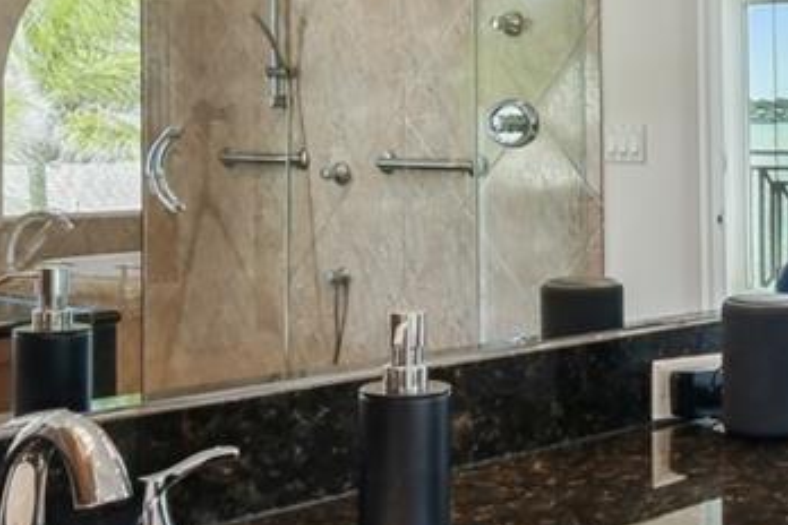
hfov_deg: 27.7
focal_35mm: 69
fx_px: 1510
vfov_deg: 19.4
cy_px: 63
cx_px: 768
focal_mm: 10
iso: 100
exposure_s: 1/30
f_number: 7.1
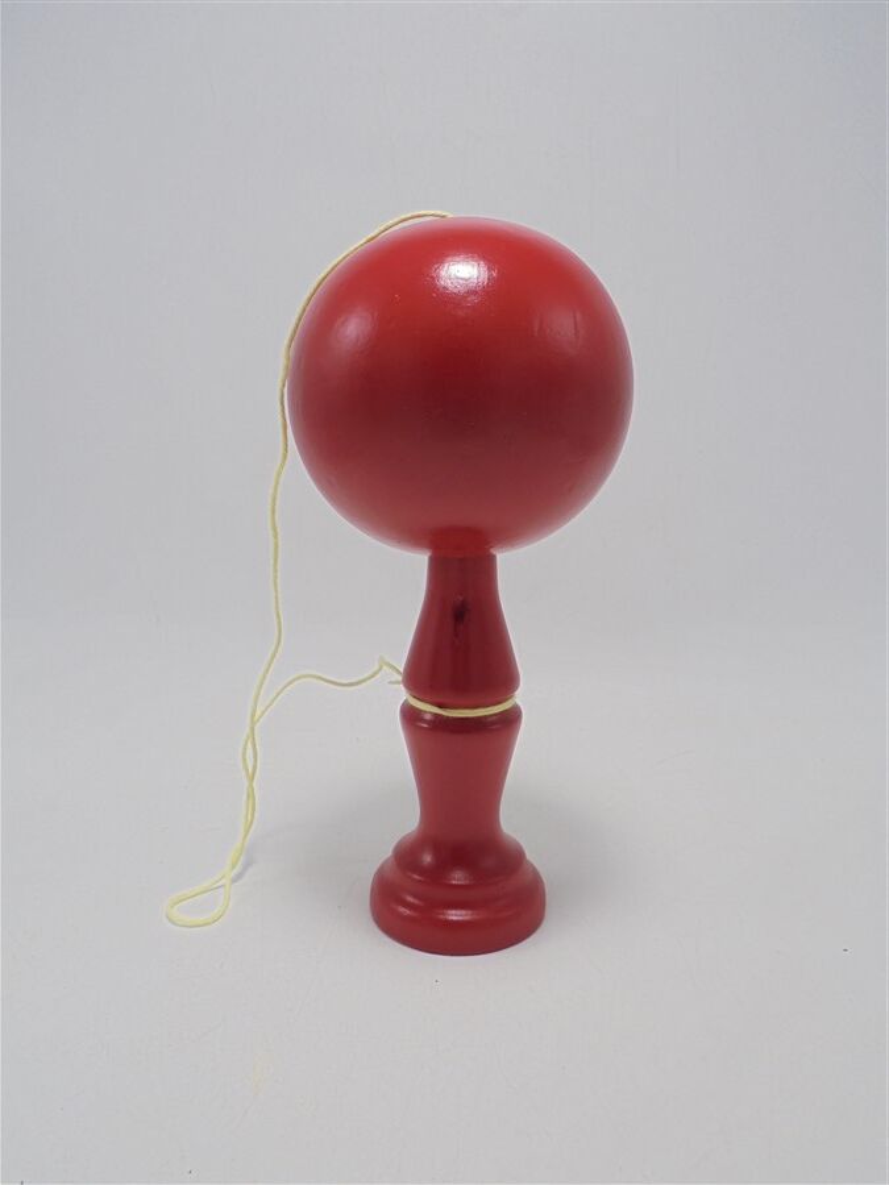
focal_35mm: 29
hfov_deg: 48.2
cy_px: 592
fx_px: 993
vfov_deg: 61.7
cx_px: 444
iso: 100
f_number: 3.7
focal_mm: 5.3
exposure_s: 1/80
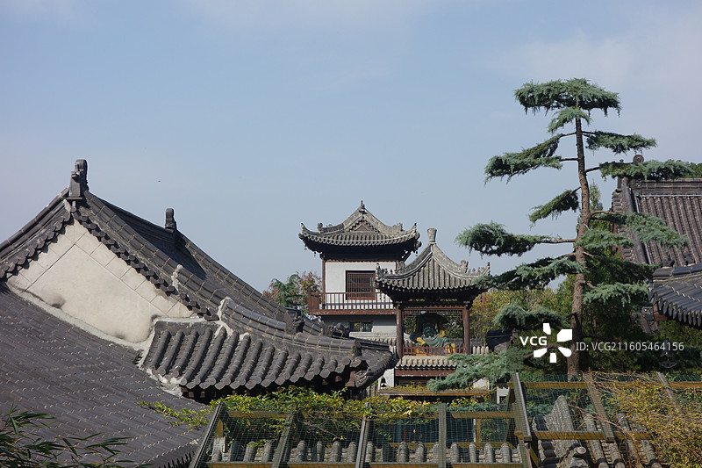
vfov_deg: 19.7
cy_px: 234
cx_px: 351
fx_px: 1345
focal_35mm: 69
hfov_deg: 29.2
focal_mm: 25.63
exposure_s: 1/640
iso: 125
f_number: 5.6
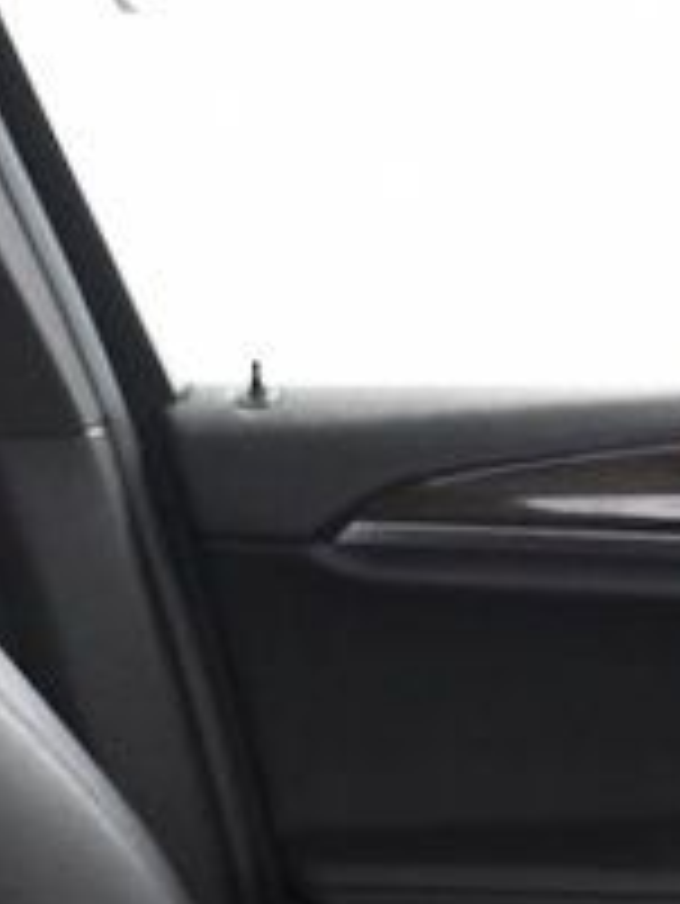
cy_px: 367
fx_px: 3454
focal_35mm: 132
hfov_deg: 11.2
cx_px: 599
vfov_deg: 14.9
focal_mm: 18
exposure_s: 1/80
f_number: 4.5
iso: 2500
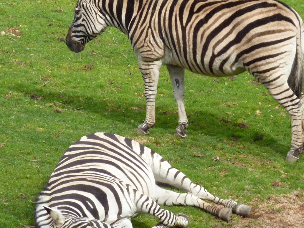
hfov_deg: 7.6
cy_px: 93
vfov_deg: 5.7
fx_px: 2301
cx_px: 140
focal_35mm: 262
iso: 250
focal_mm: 27.8
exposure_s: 1/500
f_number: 4.5
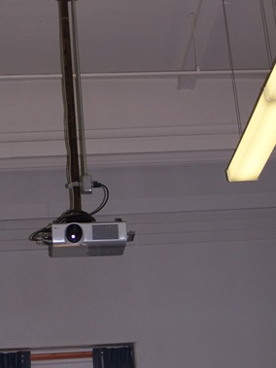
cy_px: 182
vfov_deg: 18.6
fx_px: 1128
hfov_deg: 13.9
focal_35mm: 106
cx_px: 81
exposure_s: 1/60
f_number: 3.2
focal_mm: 11.1
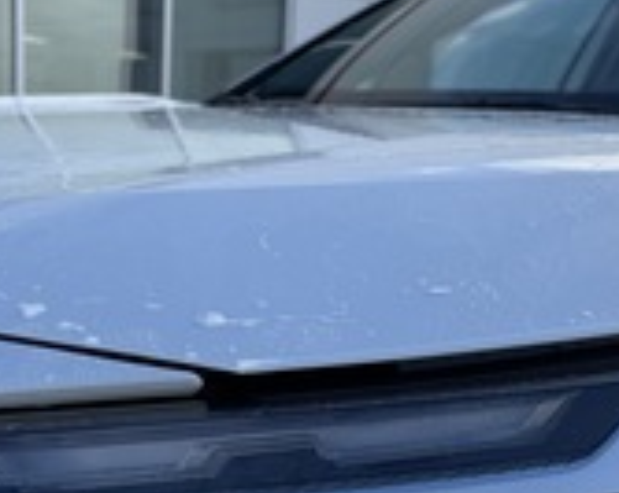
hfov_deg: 29.6
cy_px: 480
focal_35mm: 64
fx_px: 1170
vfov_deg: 22.9
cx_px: 341
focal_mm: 5.96
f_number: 1.6
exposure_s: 1/2398
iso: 50
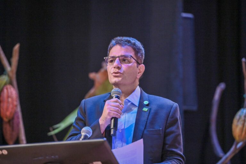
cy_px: 82
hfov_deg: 10.3
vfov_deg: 6.9
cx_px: 123
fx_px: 1367
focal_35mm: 200
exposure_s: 1/320
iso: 640
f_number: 2.8
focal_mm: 200
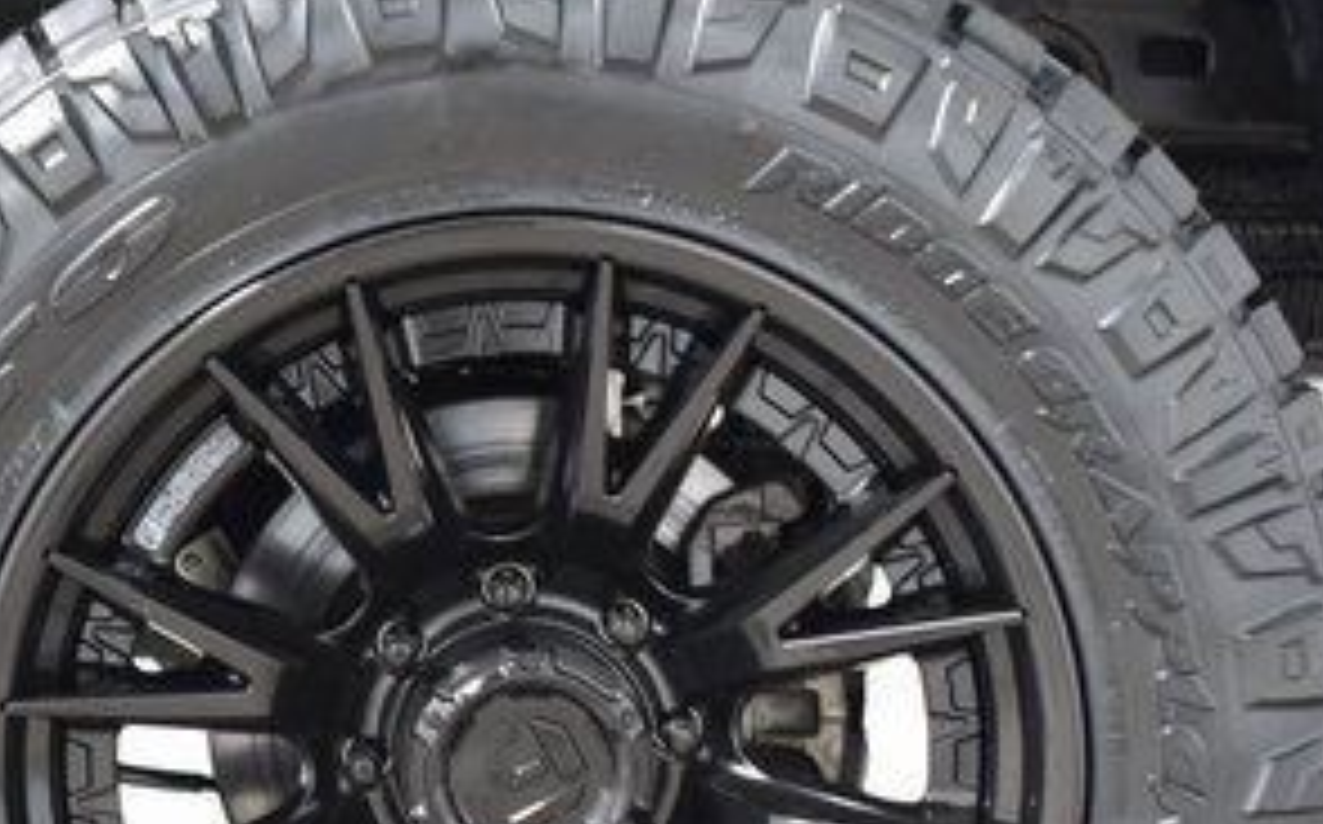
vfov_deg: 16.0
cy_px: 759
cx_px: 531
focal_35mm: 80
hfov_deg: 25.8
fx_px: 2881
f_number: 2.8
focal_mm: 24
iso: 1600
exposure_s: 1/20
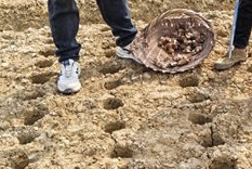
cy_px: -16
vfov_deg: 17.2
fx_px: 540
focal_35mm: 77
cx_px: 202
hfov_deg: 25.8
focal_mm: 5.52
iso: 50
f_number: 1.9
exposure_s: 1/2237
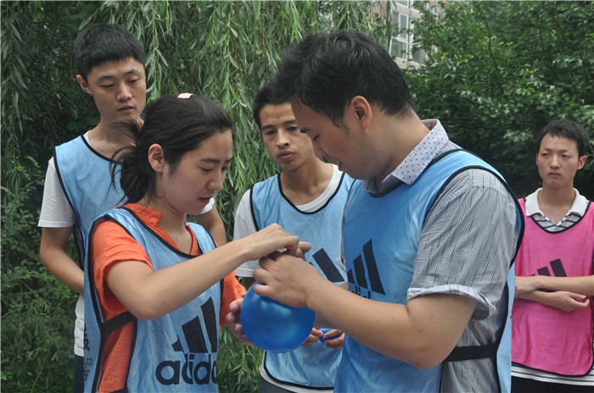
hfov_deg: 37.9
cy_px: 196
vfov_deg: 25.7
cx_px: 297
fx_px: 865
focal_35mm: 52
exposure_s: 1/400
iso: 800
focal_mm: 35
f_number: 10
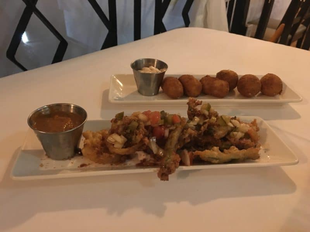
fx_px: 260
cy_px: 116
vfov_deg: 48.2
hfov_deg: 61.7
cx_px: 155
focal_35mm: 29
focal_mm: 4.15
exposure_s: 1/15
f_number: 2.2
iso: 500
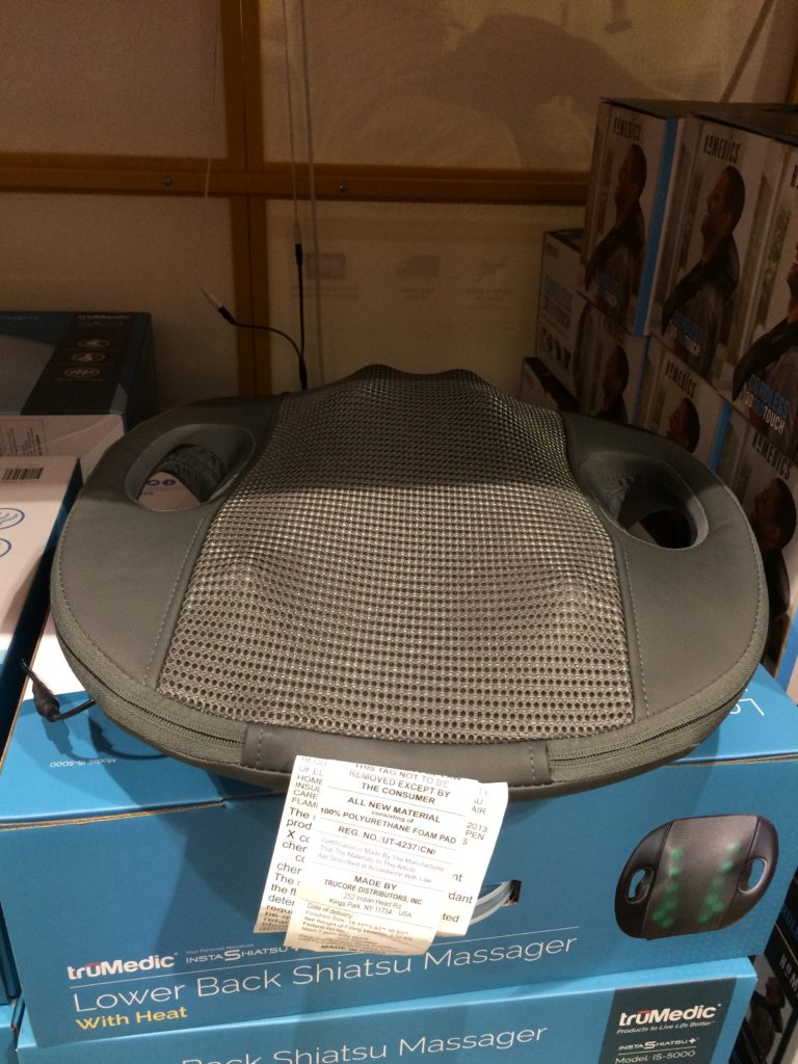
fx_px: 891
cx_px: 399
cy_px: 532
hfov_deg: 48.2
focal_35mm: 29
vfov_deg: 61.7
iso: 200
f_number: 2.2
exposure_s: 1/33
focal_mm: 4.15
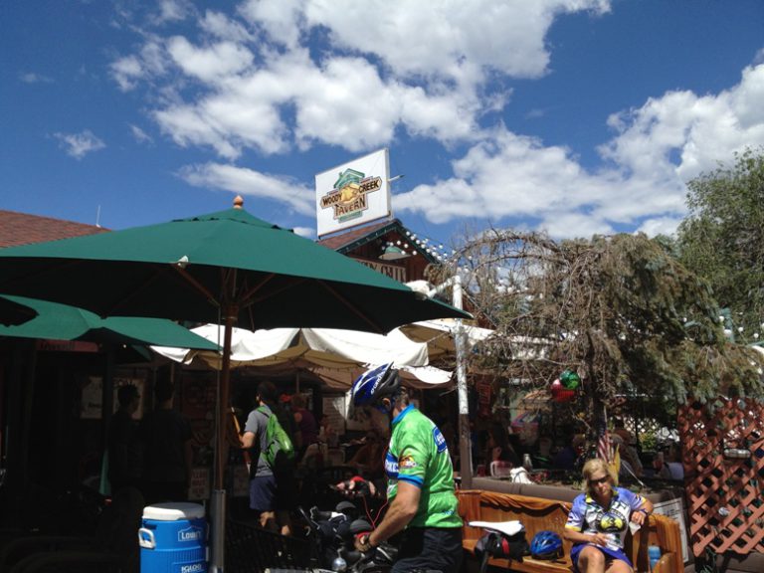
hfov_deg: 52.6
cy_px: 286
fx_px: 772
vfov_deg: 40.7
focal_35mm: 35
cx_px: 382
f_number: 2.4
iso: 64
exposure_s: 1/2123
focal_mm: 4.28
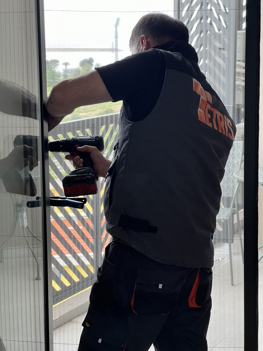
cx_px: 132
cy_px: 176
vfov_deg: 25.3
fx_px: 780
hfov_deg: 19.1
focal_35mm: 77
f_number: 2.8
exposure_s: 1/99
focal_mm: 9
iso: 80
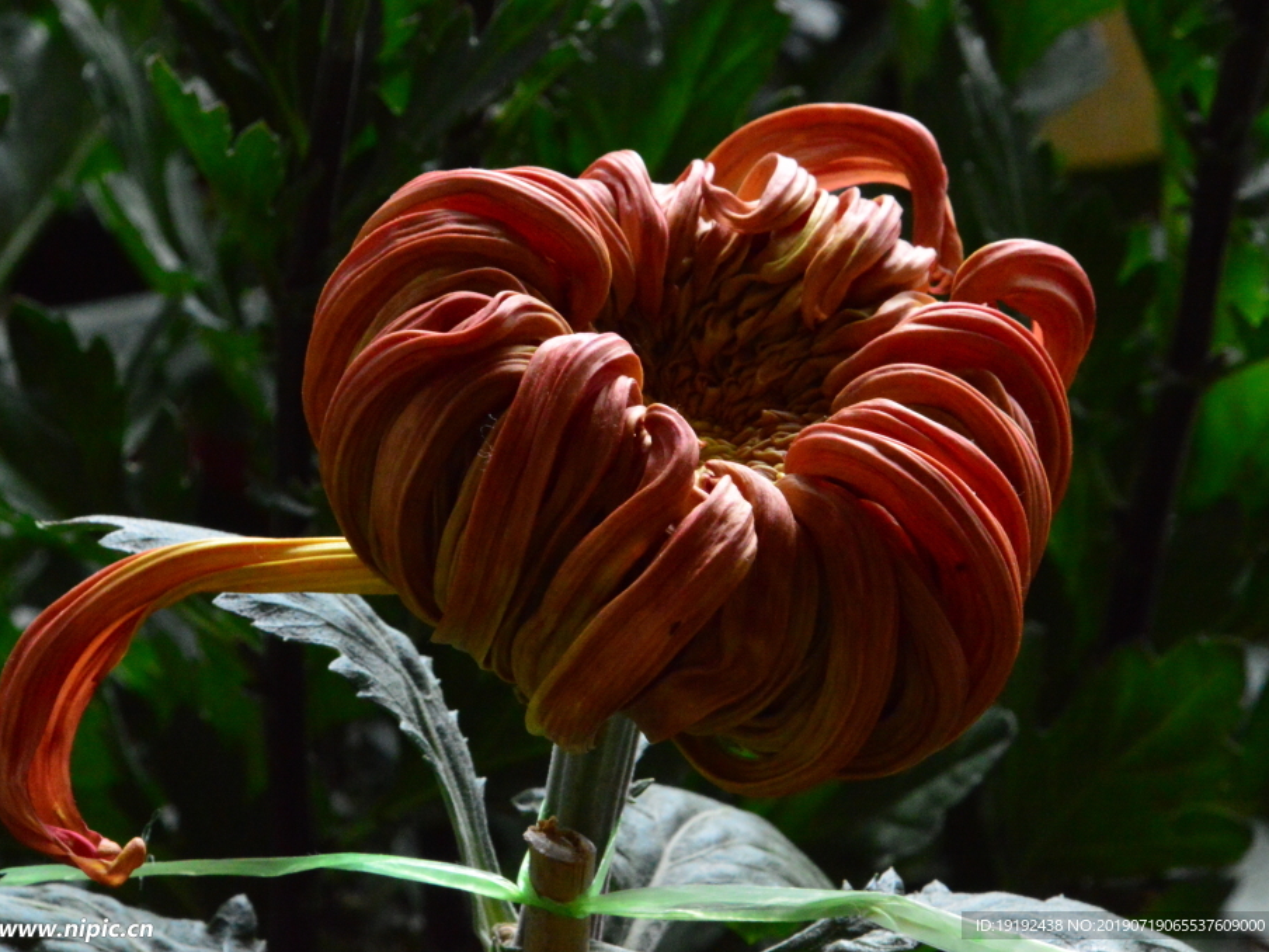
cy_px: 475
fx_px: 16753
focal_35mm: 457
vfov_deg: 3.3
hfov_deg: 4.3
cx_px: 576
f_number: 25
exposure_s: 1/160
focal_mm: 280
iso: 6400
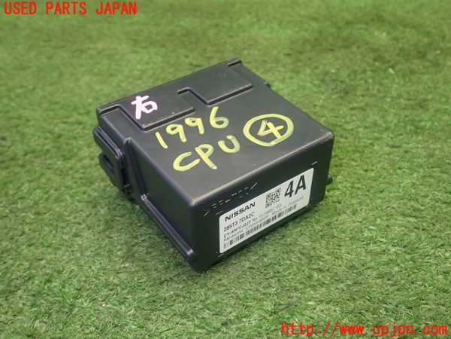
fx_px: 495
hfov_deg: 49.0
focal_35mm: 38
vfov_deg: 37.7
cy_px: 170
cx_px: 226
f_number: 2.7
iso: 250
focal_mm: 6.83
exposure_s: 1/40
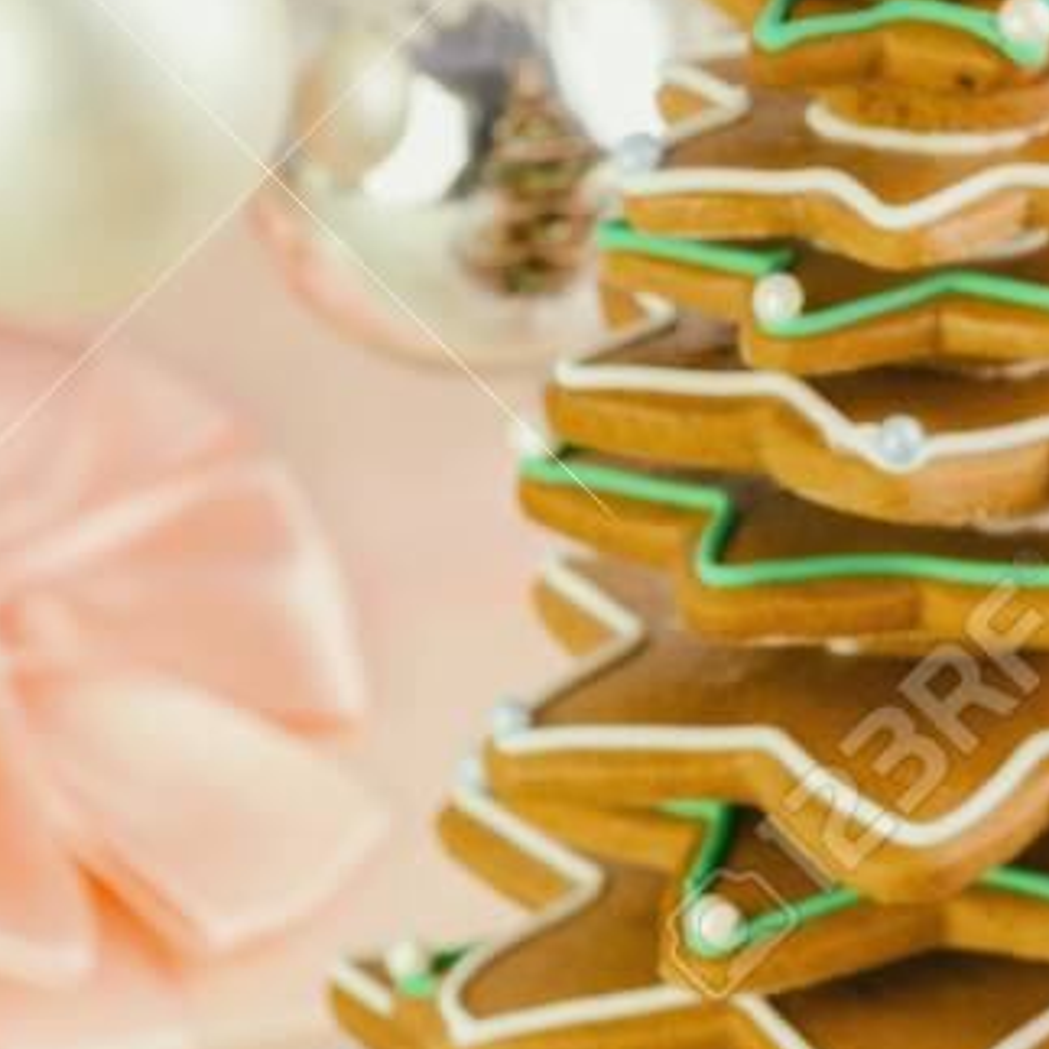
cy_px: 661
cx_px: 1461
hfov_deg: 2.8
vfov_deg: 2.8
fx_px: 21085
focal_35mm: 615
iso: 200
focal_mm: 180
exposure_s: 1.6
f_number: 5.6
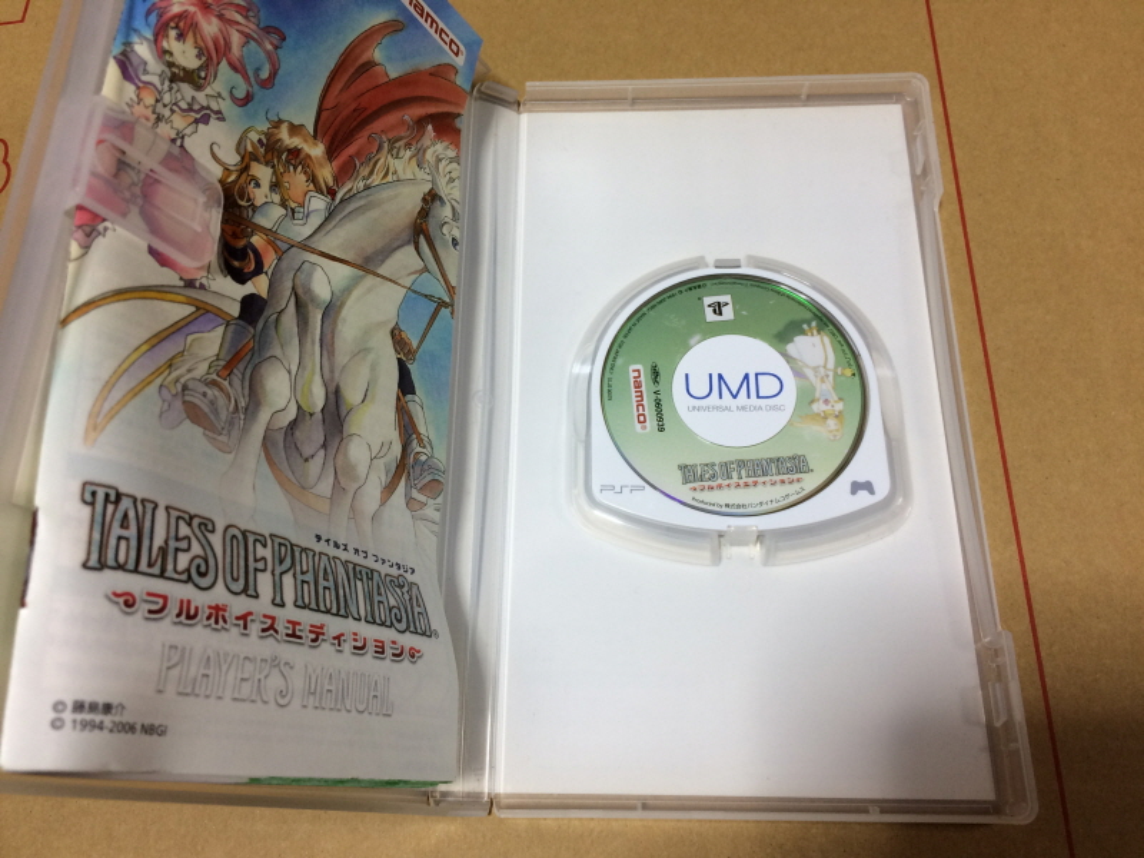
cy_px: 429
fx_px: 958
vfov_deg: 48.2
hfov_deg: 61.7
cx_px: 572
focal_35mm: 29
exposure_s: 1/30
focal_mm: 4.15
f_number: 2.2
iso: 64
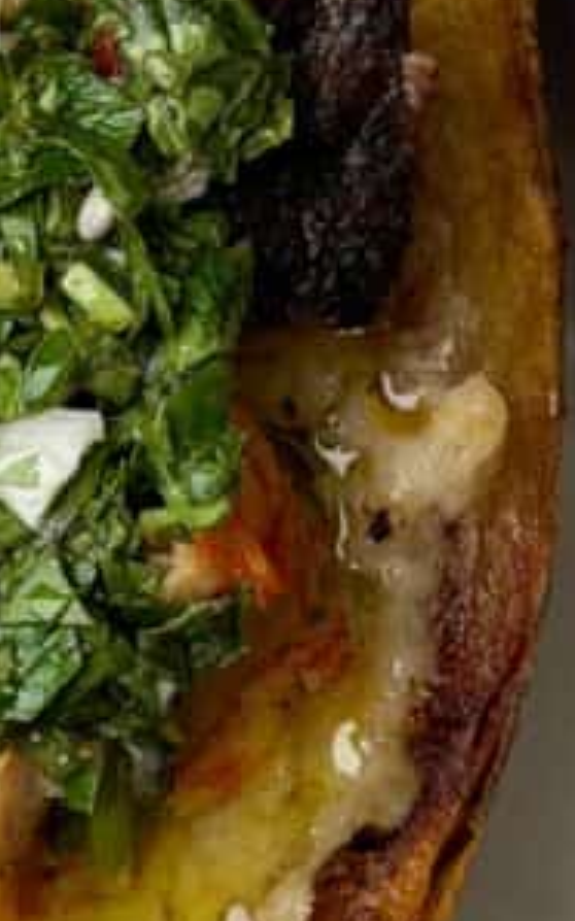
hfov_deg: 7.4
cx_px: -56
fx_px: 4392
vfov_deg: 11.9
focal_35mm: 175
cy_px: 49
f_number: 1.78
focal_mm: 6.76
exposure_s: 1/254
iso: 64
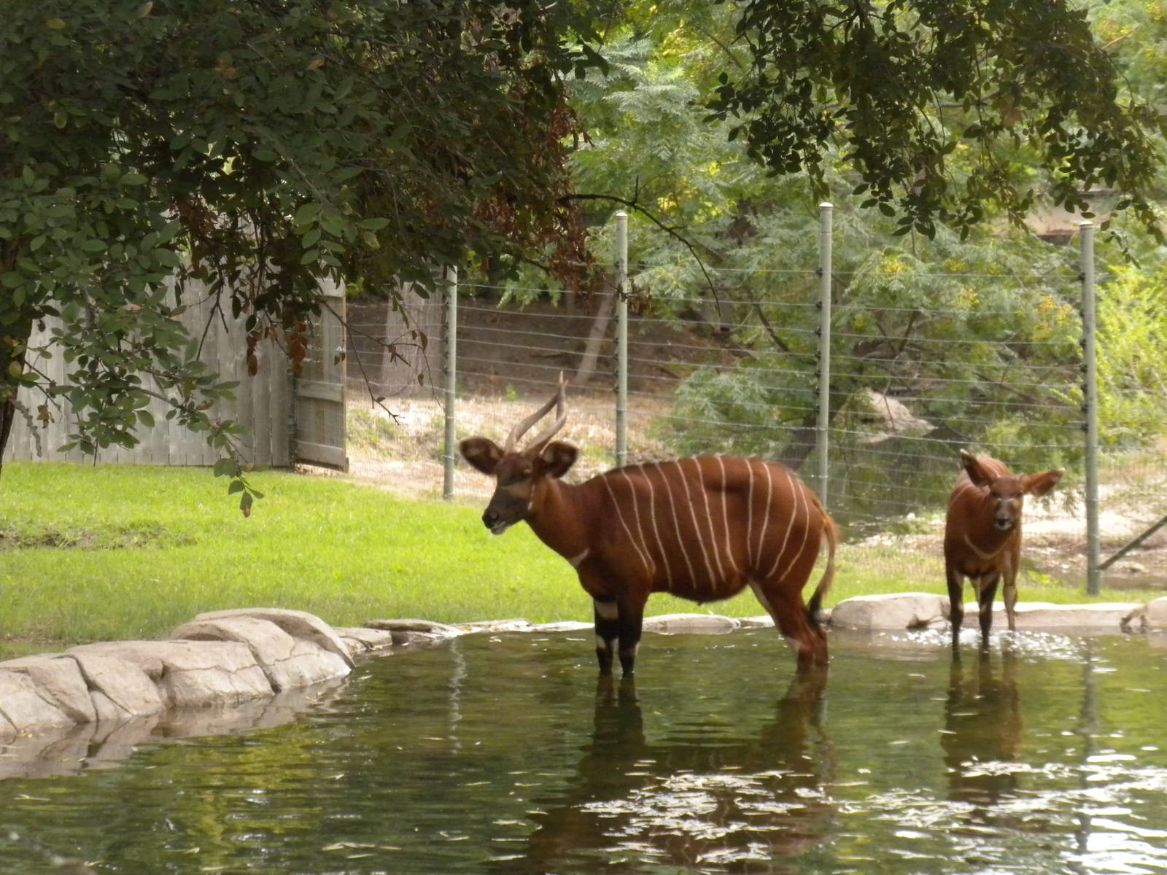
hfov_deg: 16.6
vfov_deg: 12.5
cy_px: 438
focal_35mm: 119
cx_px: 584
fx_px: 4012
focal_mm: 21
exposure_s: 1/305
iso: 400
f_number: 5.1
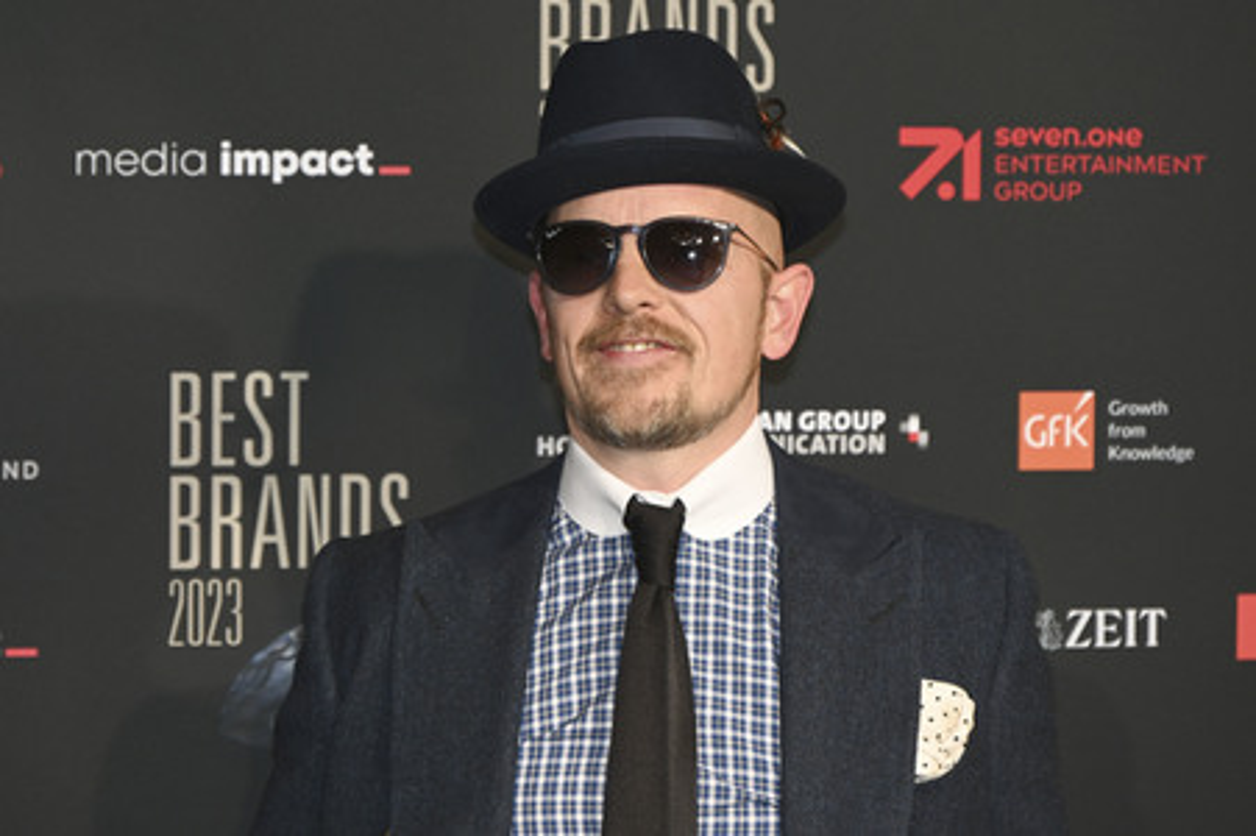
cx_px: 628
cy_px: 418
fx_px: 5404
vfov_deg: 8.8
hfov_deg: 13.3
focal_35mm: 155
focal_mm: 155
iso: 1000
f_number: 6.3
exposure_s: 1/125
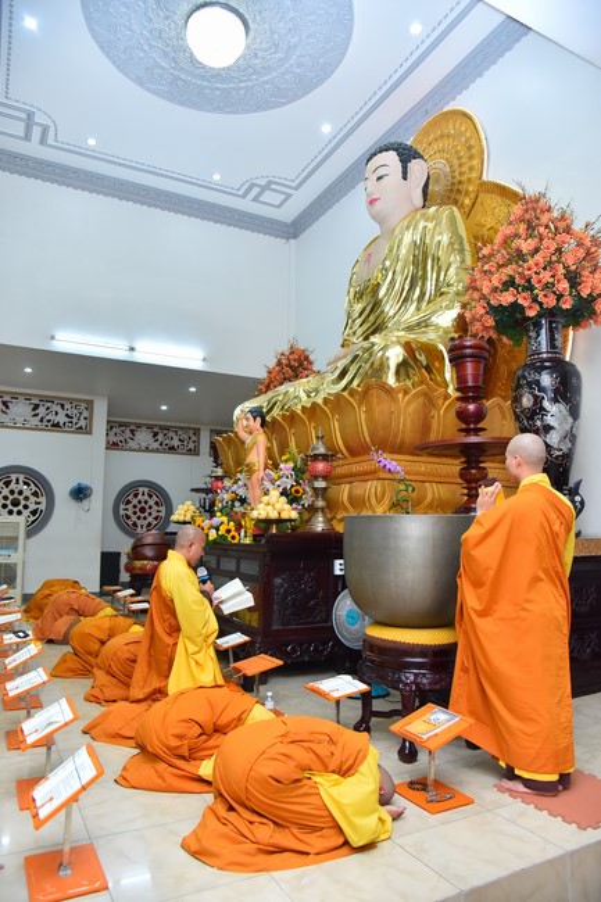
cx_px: 300
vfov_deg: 73.8
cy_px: 451
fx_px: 601
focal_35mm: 24
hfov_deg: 53.1
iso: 1250
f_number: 5
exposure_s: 1/125
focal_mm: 24
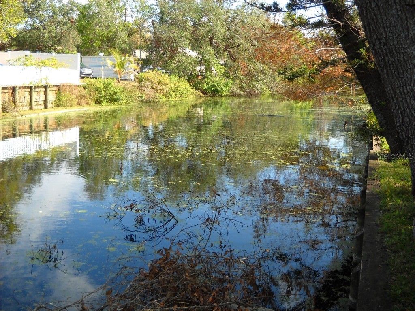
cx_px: 208
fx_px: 492
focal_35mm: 41
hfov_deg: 45.8
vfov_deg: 35.1
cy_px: 156
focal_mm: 6.72
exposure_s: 1/250
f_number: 3.1
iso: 64
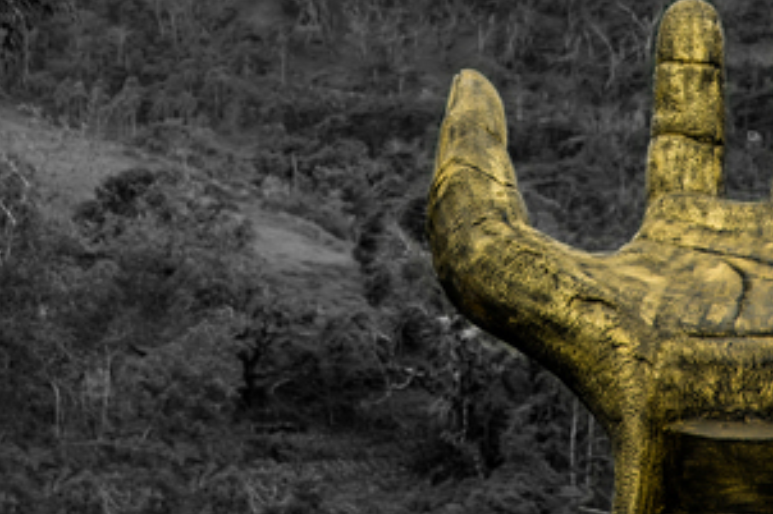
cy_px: 5
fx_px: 3755
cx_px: 512
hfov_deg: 11.7
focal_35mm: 175
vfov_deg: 7.8
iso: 400
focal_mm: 88
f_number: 6.3
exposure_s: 1/200
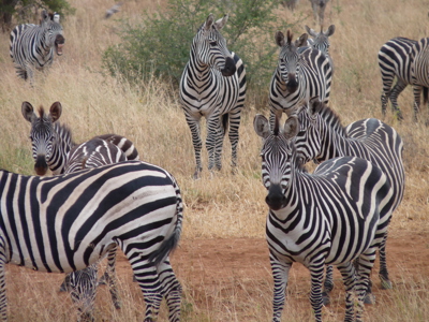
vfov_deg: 3.1
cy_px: 161
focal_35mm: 486
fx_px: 6023
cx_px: 214
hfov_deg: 4.1
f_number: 4.4
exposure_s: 1/125
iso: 125
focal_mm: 86.4
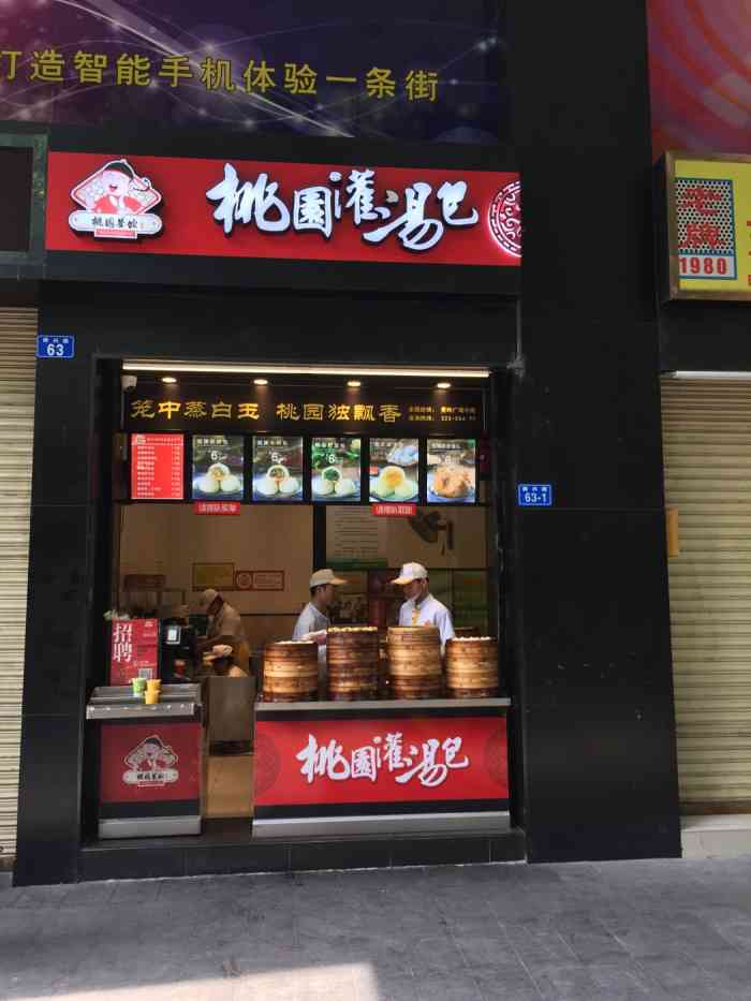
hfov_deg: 48.2
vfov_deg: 61.7
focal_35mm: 29
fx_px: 839
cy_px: 500
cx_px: 376
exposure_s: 1/100
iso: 40
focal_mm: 4.15
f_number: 2.2
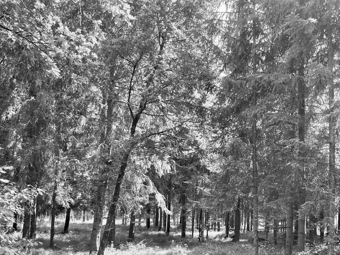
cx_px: 187
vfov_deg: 35.3
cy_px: 184
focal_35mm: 40
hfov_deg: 46.7
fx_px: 393
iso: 32
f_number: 1.6
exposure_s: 1/147
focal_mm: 4.2
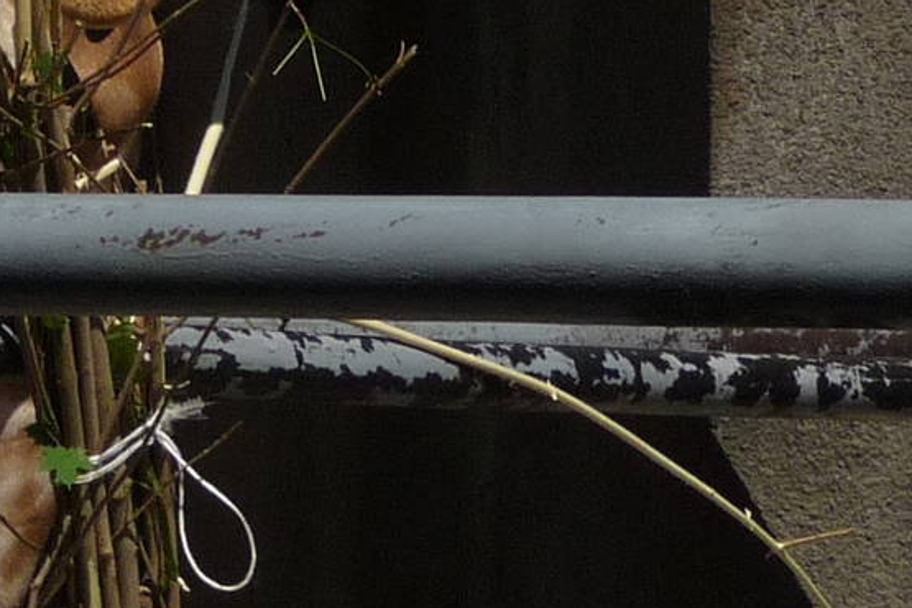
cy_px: -317
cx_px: -347
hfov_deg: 6.1
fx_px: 8511
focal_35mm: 336
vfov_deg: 4.1
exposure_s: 1/1300
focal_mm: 11.3
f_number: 4.5
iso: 100
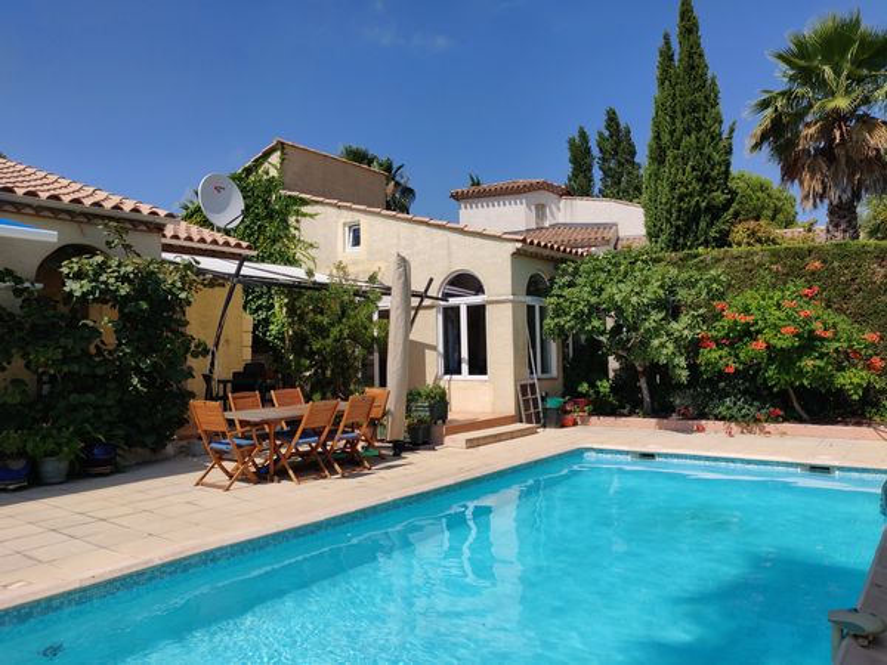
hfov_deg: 69.4
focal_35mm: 25
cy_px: 332
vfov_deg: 54.9
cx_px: 444
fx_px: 641
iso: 100
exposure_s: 1/2380
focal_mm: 4.25
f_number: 1.7
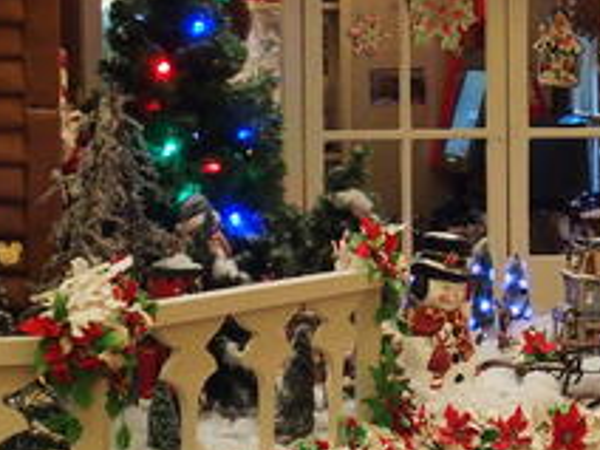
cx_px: 603
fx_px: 1837
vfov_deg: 14.0
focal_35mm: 106
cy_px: 198
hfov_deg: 18.1
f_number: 2.8
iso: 800
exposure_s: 1/20
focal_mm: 10.8
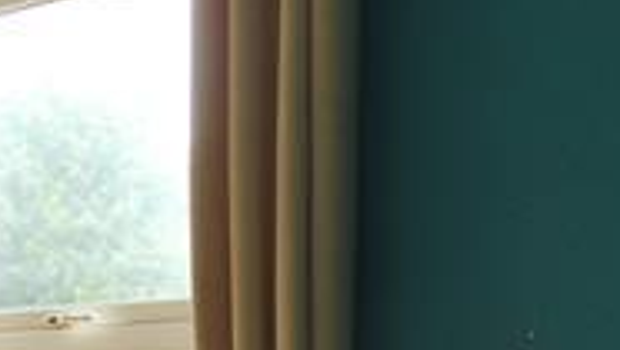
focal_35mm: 90
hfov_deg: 20.5
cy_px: 623
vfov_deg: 12.4
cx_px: -293
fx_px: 1481
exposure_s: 1/100
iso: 100
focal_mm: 4.3
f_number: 3.3
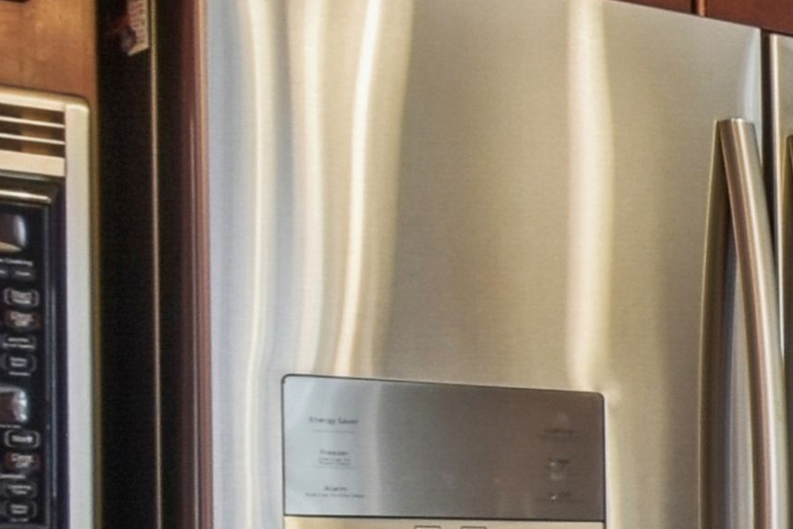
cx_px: 1858
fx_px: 2291
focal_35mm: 104
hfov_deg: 14.1
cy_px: 671
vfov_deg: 12.8
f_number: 8
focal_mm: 10
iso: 500
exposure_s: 1/30
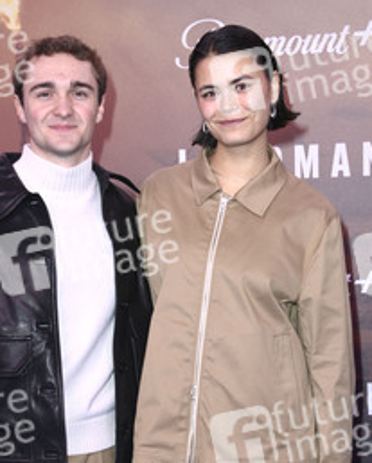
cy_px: 343
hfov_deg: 13.0
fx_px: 1635
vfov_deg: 16.1
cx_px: 138
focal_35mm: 119
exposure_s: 1/200
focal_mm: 82
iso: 400
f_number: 5.6
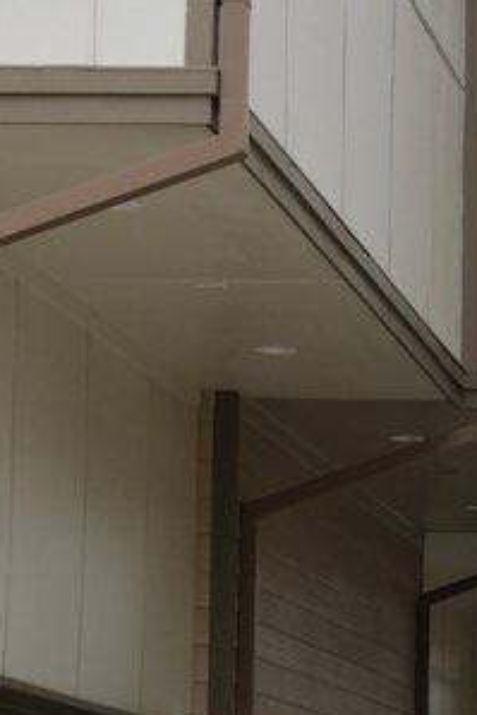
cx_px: 940
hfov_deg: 7.5
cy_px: 593
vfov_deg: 11.6
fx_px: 3494
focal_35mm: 176
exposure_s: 1/125
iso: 250
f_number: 4
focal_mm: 27
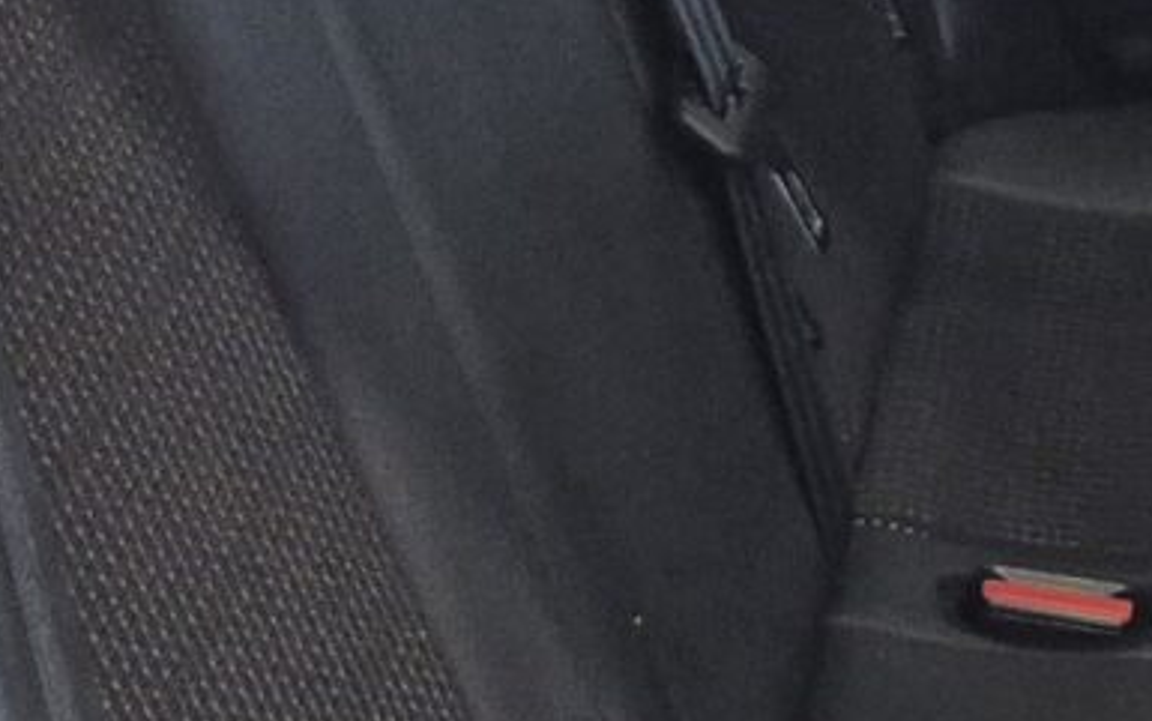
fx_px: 5088
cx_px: 2038
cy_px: 63
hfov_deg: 12.0
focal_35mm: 162
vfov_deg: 8.1
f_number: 1.8
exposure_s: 1/100
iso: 320
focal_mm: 5.4
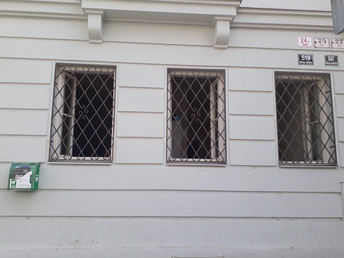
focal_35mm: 27
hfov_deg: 65.3
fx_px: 268
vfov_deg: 51.4
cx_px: 172
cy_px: 129
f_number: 1.9
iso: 40
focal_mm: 3.6
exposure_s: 1/409
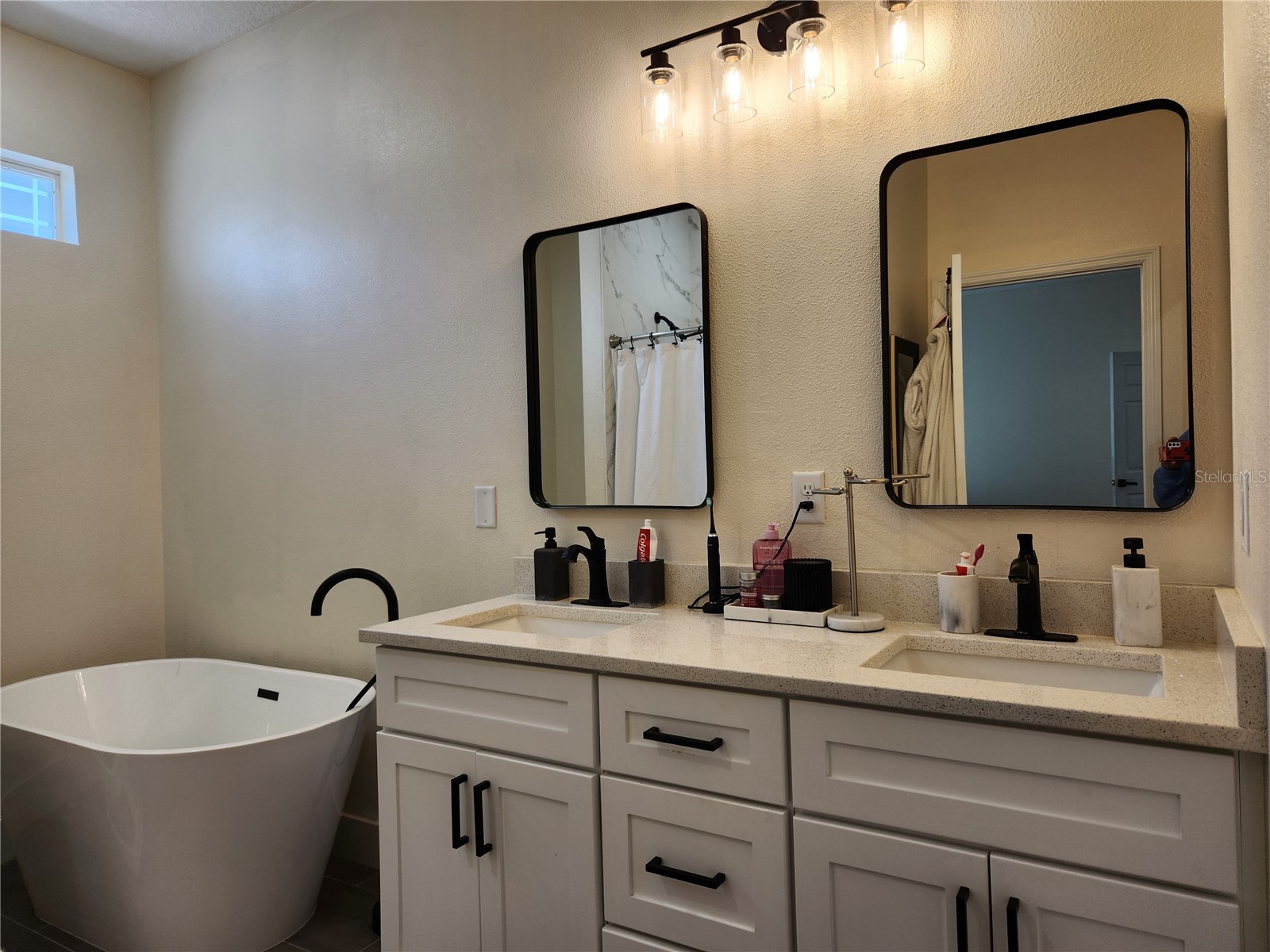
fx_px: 844
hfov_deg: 73.9
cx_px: 635
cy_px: 476
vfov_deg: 58.9
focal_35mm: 23
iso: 50
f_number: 1.8
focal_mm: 5.4
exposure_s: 1/120
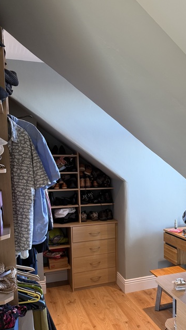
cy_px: 198
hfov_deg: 36.1
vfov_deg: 60.5
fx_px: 281
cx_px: 132
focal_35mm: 32
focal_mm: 6.76
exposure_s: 1/60
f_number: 1.78
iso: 200
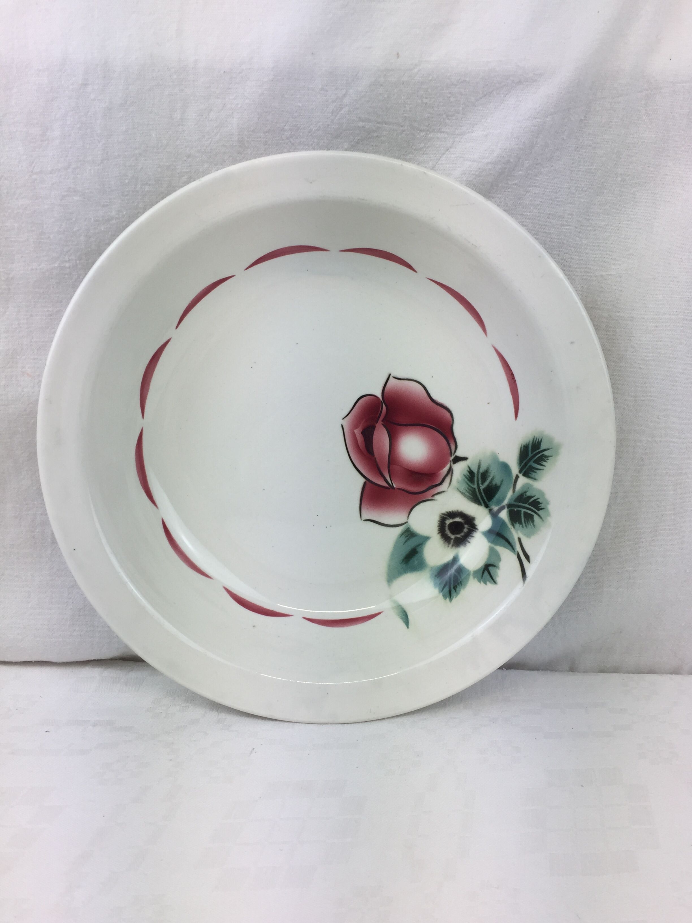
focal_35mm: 29
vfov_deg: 61.7
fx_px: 773
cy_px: 462
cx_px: 346
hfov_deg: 48.2
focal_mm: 4.15
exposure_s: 1/230
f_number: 2.2
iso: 32
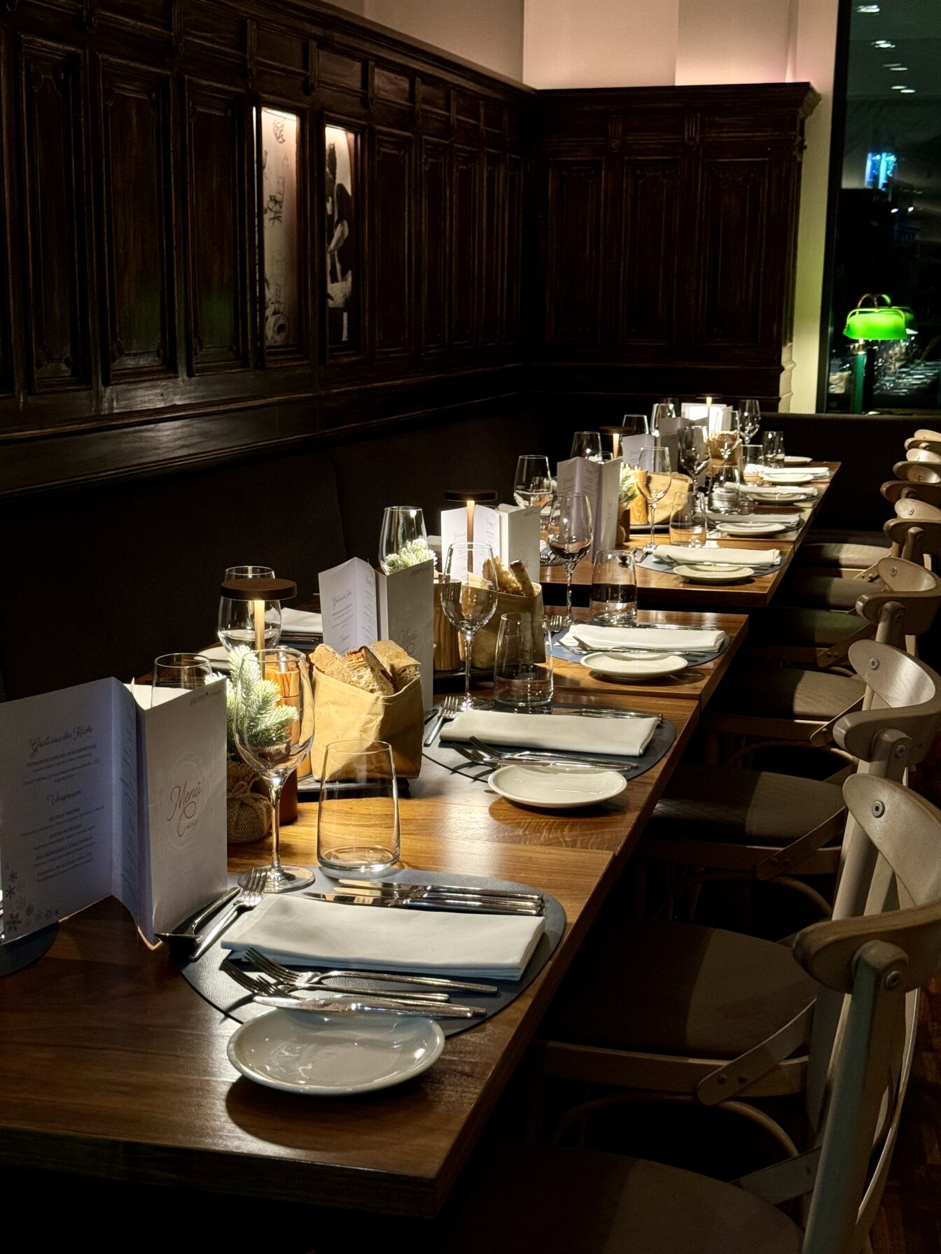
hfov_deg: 30.3
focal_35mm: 48
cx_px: 470
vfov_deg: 39.7
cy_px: 627
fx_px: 1740
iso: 160
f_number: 1.78
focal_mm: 6.86
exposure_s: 1/54
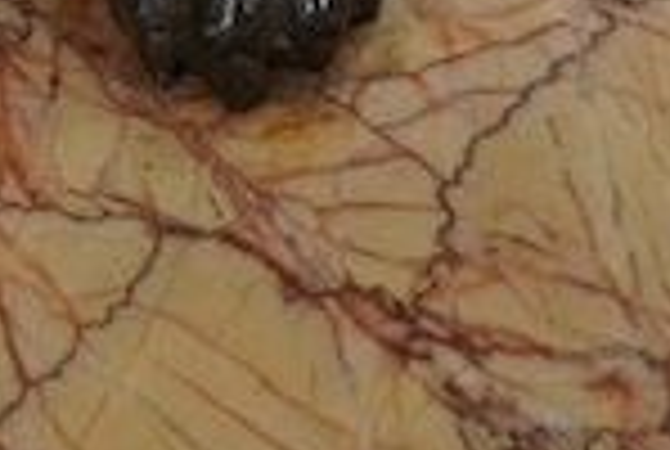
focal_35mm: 271
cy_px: -234
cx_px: -211
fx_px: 5054
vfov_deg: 5.1
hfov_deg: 7.5
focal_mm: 30
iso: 1250
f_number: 9
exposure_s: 1/125
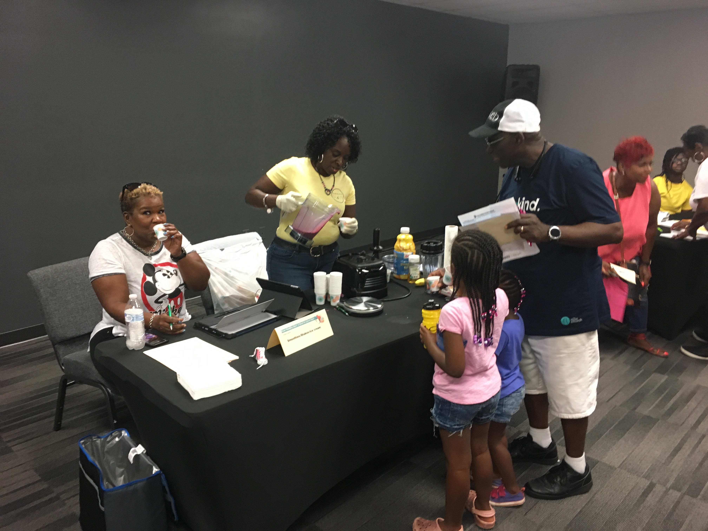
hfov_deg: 61.7
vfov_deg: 48.2
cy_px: 266
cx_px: 354
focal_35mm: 29
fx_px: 593
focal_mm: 4.15
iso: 125
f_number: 2.2
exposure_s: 1/30
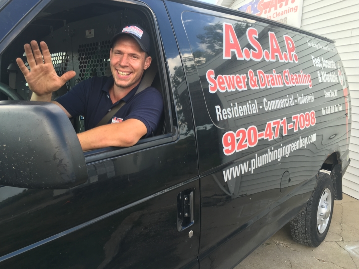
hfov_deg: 58.3
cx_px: 174
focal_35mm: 31
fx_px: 322
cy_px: 131
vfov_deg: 45.5
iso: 25
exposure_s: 1/162
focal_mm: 4.15
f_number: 2.2
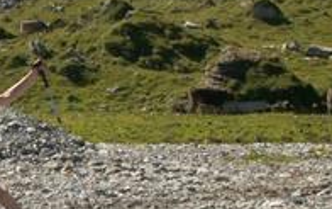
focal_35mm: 121
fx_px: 1096
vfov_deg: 10.8
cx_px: -17
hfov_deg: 16.8
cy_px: 143
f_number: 6.3
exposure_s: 1/200
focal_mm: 5.86
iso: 50
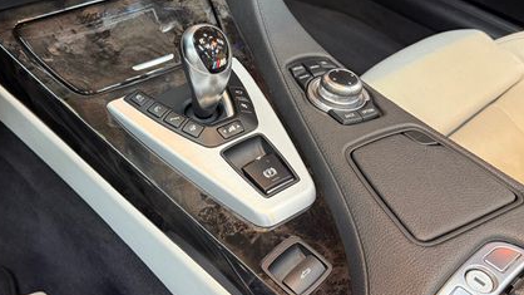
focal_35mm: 40
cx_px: 224
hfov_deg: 50.3
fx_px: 556
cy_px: 113
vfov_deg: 29.6
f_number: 1.78
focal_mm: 6.76
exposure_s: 1/60
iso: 400
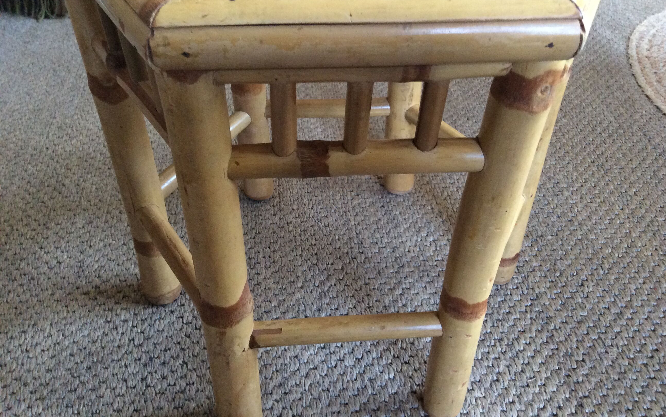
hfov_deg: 56.7
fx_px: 617
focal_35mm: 34
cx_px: 334
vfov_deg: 37.3
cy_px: 197
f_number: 2.4
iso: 200
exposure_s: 1/25
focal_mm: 3.3
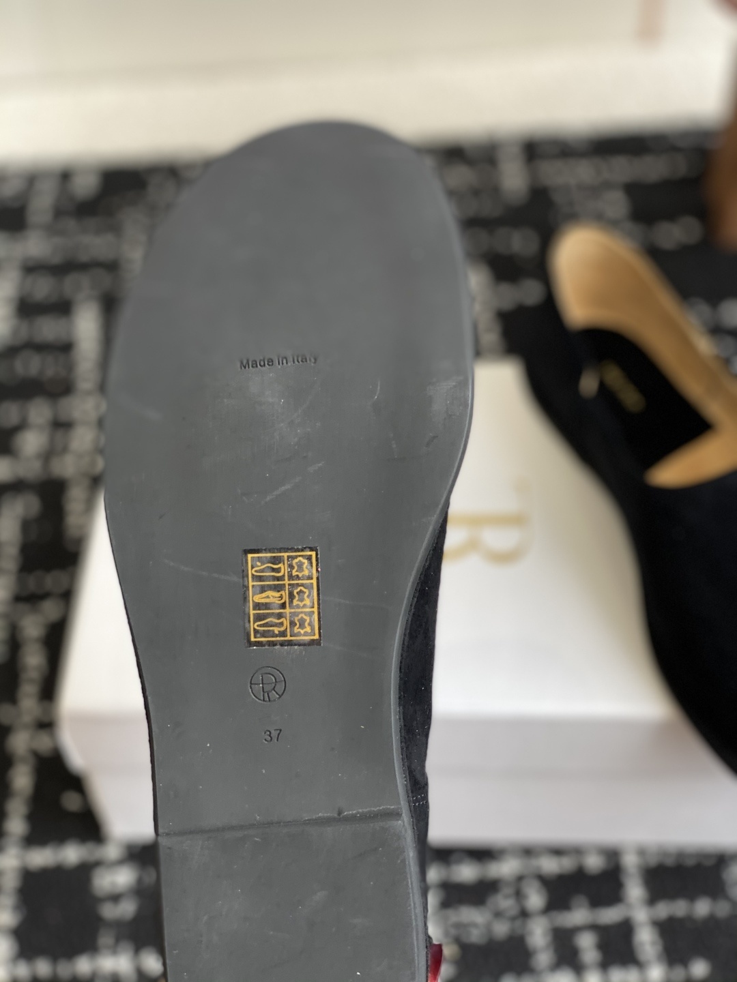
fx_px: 1476
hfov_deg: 28.0
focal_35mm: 52
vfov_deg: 36.8
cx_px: 368
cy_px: 491
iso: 20
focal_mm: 6
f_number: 2
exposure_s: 1/122
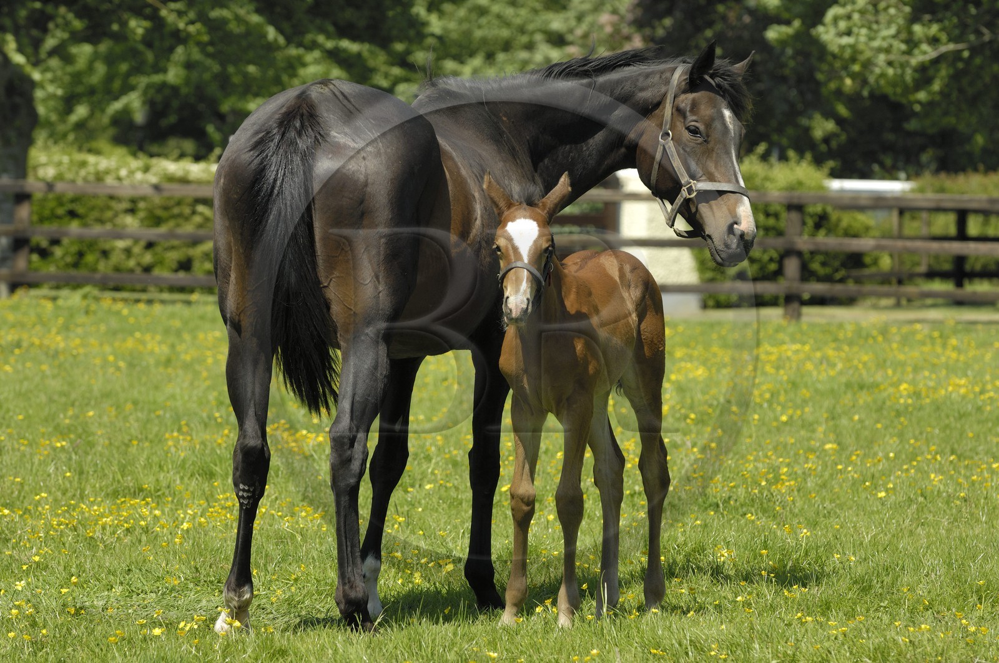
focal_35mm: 225
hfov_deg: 9.2
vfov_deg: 6.1
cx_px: 500
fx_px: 6235
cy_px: 332
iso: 100
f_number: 5.3
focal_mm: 150
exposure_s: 1/400
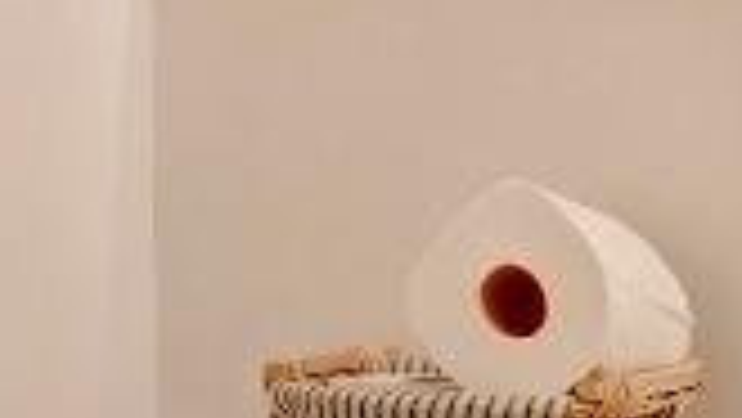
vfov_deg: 11.0
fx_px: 2165
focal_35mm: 110
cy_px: 166
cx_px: 746
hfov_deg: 18.9
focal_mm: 10
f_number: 8
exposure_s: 1/15
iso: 800
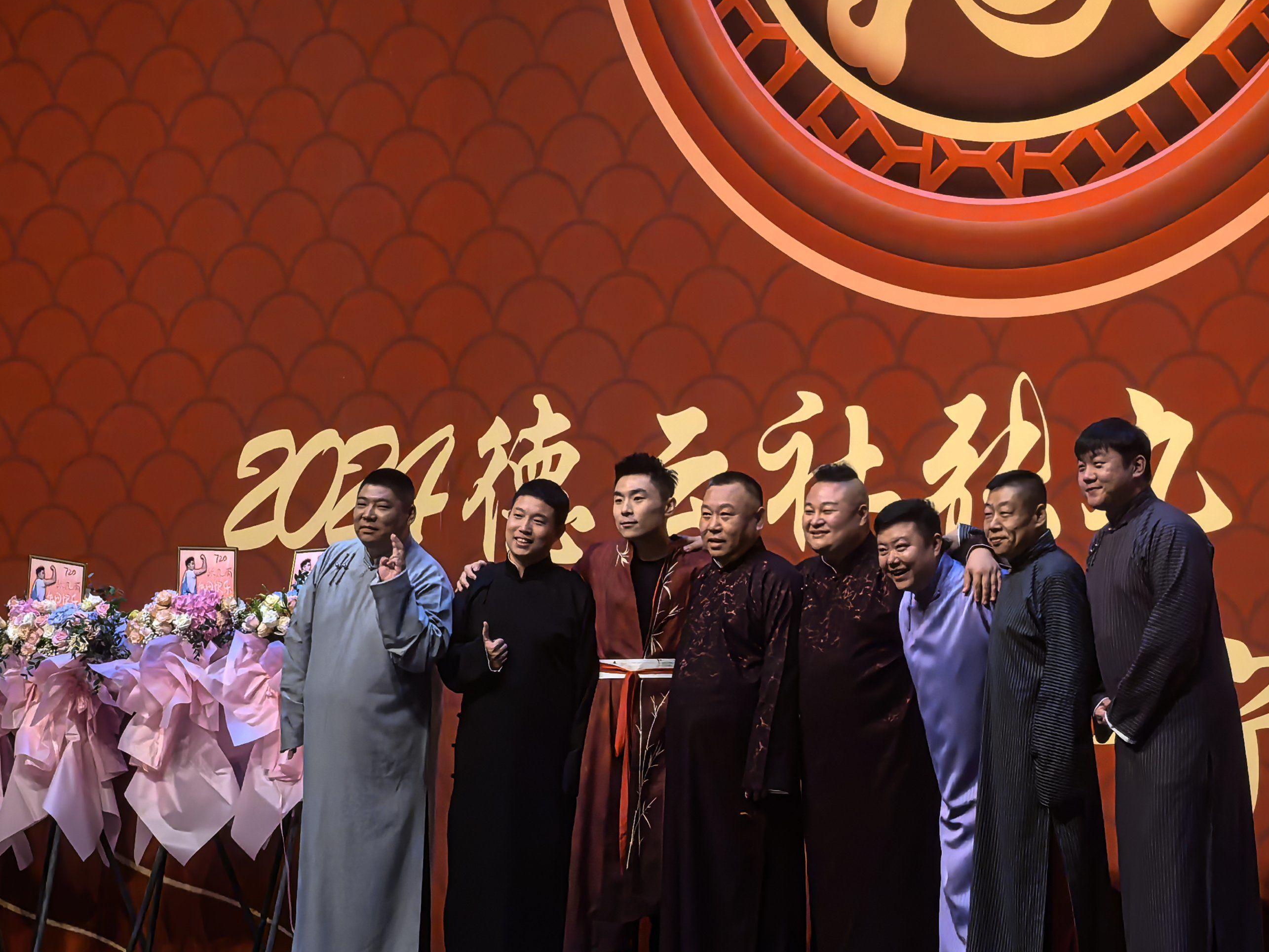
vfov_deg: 9.6
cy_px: 461
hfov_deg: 12.8
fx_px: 5645
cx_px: 658
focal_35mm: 154
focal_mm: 14.6
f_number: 3
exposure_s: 1/167
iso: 400
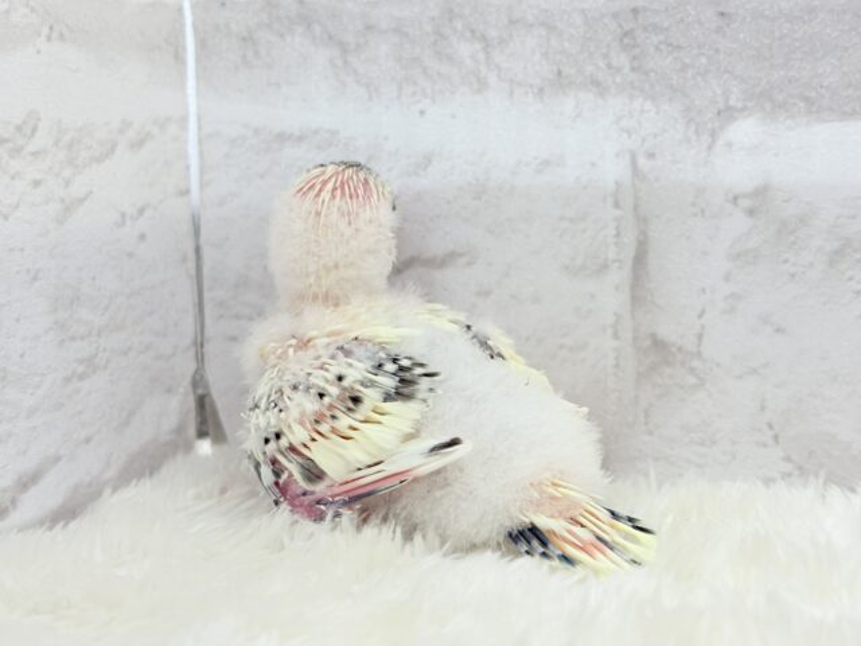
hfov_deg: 36.8
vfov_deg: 28.0
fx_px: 1293
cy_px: 323
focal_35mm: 52
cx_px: 430
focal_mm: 5.96
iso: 64
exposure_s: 1/100
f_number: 1.6
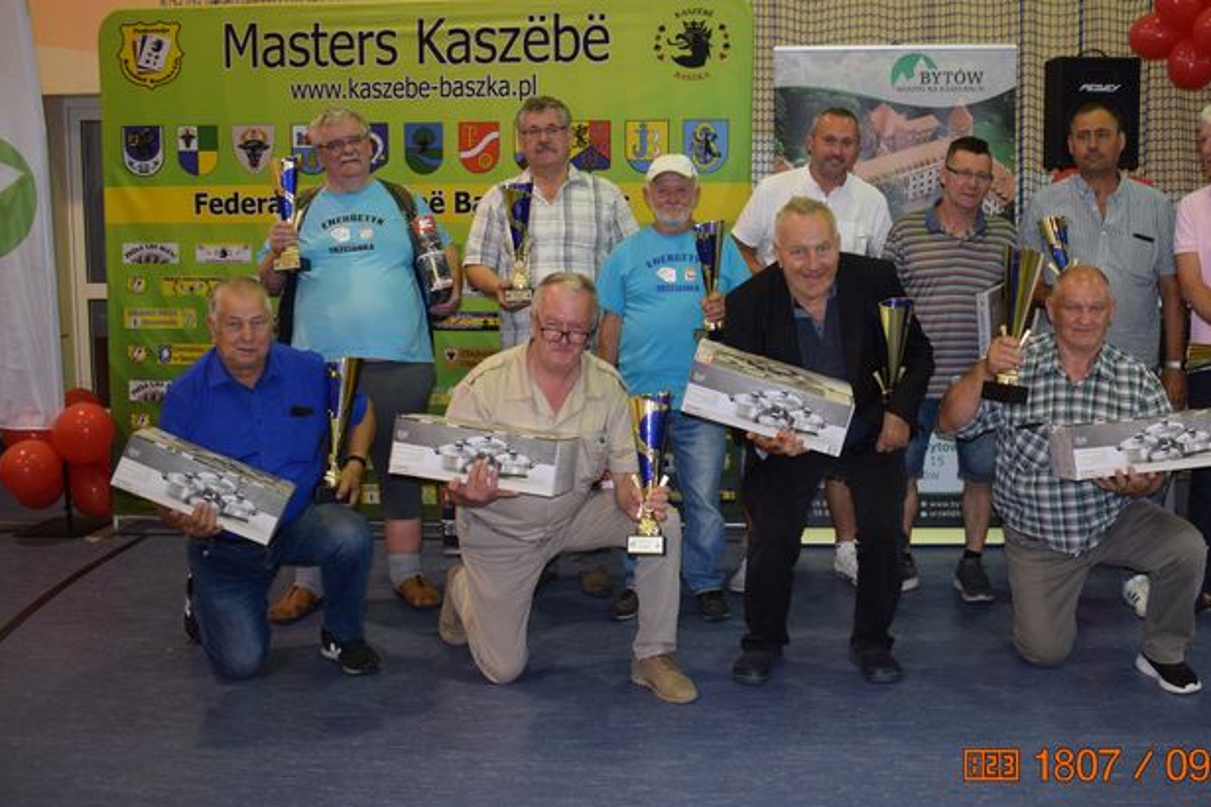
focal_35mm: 39
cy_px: 320
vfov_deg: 34.1
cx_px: 752
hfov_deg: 49.1
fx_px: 1312
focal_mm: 20
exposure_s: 1/80
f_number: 4.5
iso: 800
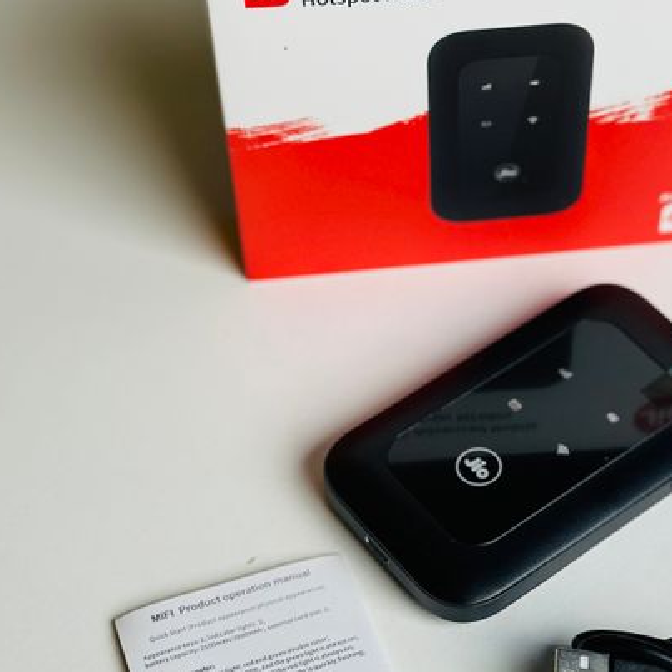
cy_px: 449
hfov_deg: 20.5
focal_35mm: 84
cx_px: 477
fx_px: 1845
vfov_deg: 20.6
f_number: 1.78
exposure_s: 1/100
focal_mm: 6.86
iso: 125
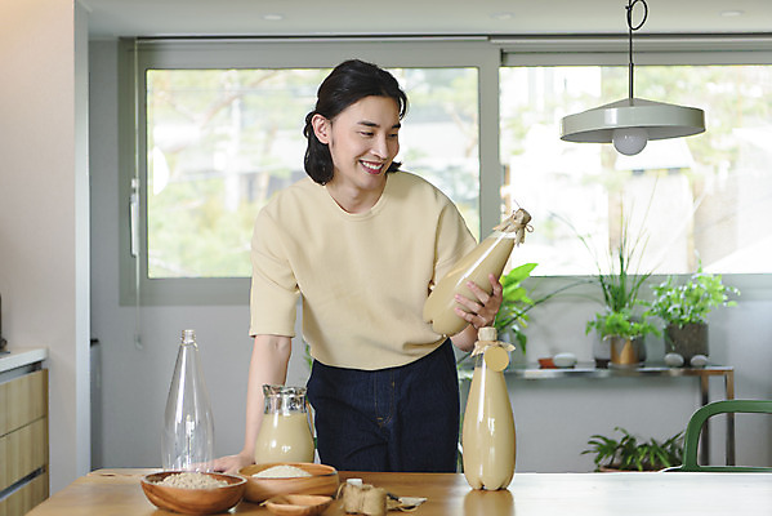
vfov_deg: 21.9
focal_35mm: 62
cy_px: 258
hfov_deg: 32.4
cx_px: 386
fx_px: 1330
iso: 200
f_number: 3.5
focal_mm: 62
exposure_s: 1/100
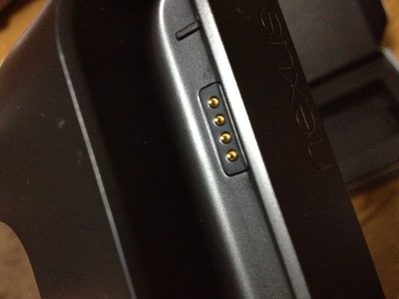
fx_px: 403
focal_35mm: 35
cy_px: 150
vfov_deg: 40.7
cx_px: 200
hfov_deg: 52.6
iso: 800
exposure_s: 1/15
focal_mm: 4.28
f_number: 2.4
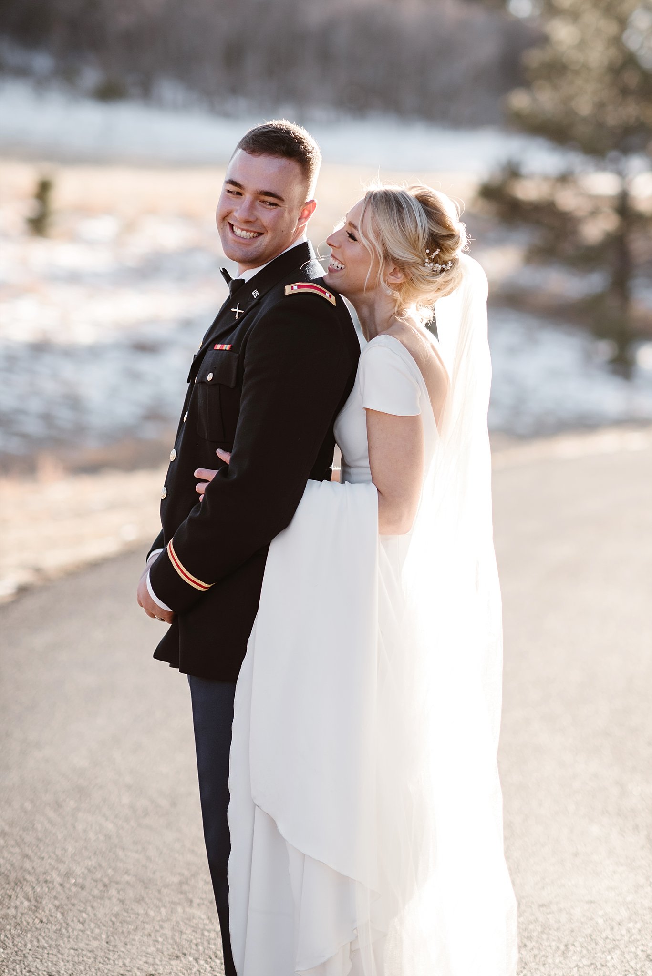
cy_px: 488
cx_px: 326
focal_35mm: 85
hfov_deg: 16.1
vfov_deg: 23.9
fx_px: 2307
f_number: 2
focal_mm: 85
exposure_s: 1/2000
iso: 200
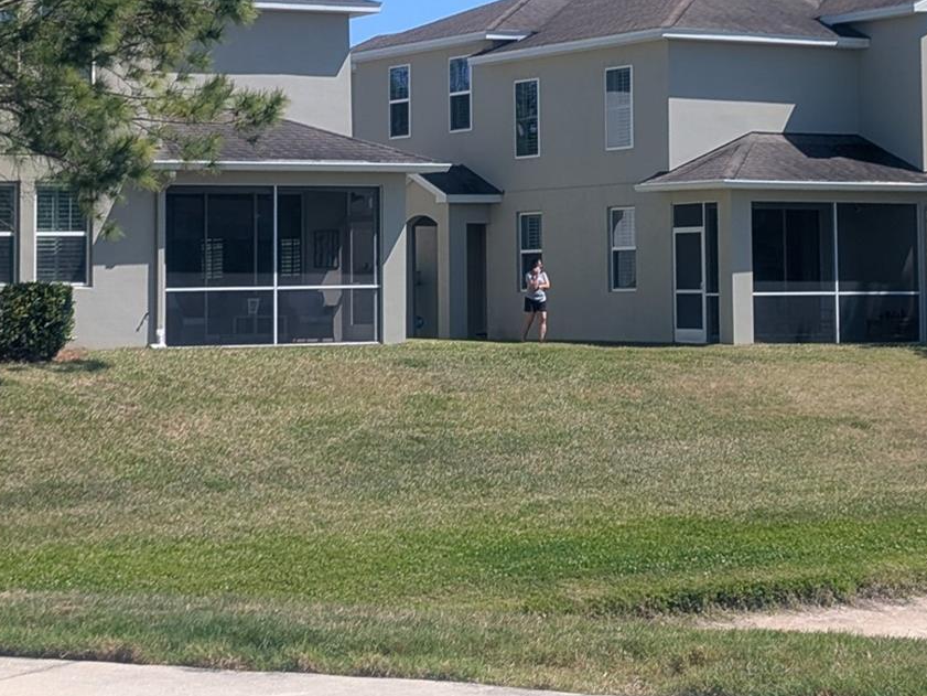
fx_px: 2491
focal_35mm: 93
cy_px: 148
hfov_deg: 21.1
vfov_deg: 15.8
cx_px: 446
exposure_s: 1/1410
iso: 25
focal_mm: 6.9
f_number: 1.68
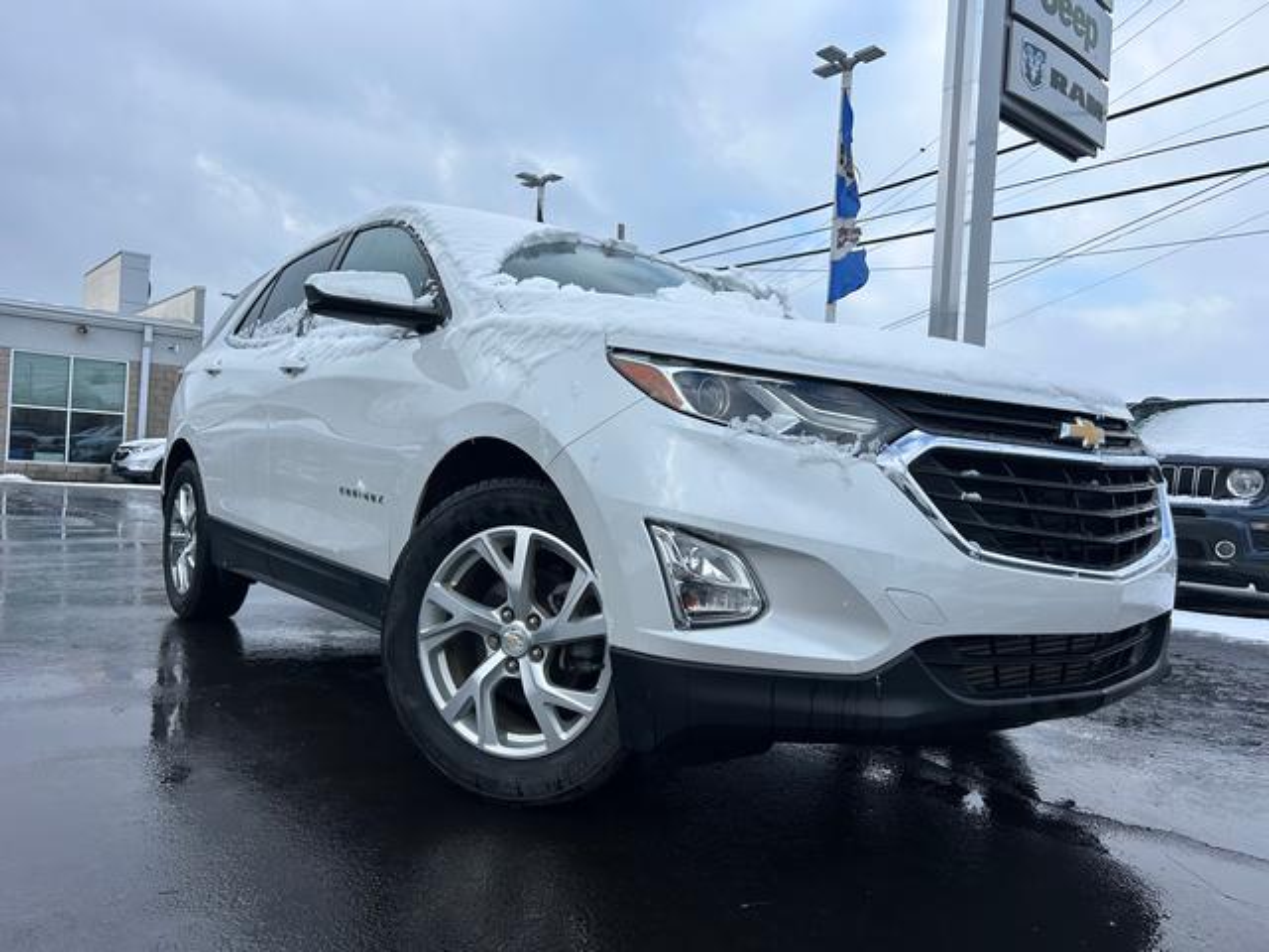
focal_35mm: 26
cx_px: 634
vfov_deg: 53.1
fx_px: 953
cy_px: 476
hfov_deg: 67.3
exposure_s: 1/2513
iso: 50
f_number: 1.5
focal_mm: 5.7
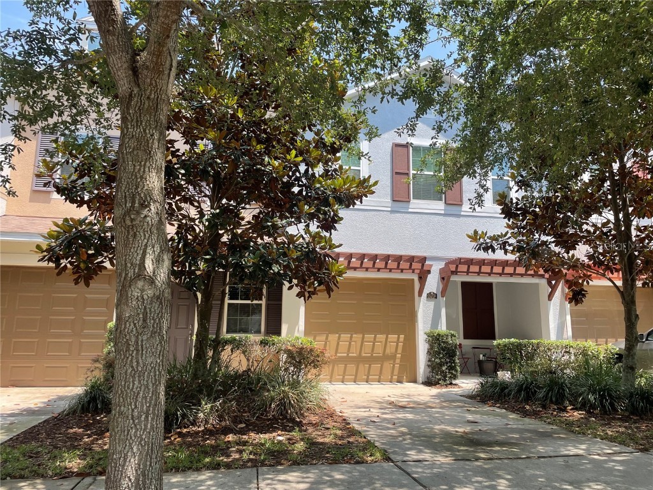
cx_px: 326
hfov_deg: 67.3
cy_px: 245
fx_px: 490
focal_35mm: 26
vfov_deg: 53.1
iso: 32
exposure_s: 1/910
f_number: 1.6
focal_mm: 4.2
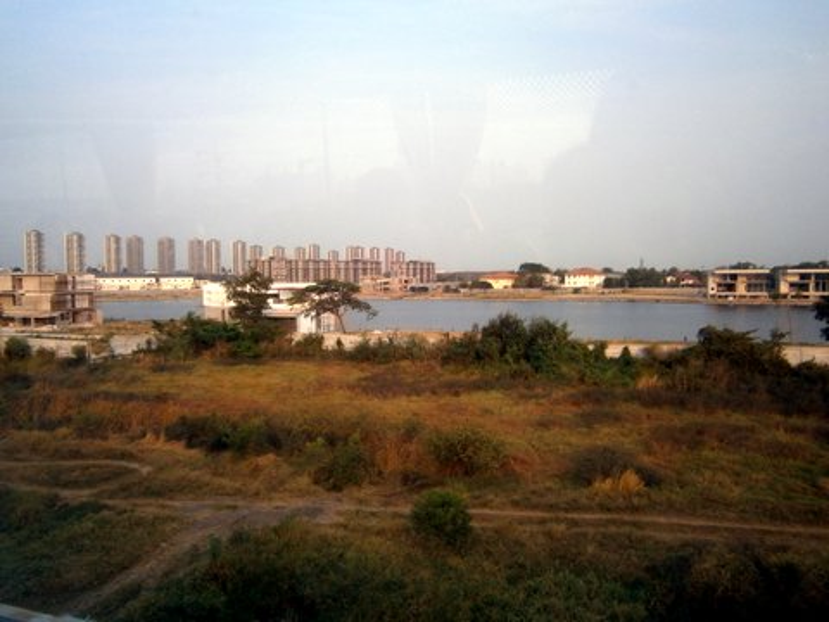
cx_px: 414
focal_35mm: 26
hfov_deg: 67.3
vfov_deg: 53.1
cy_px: 311
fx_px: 623
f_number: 2.8
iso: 80
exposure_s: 1/500
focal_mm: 4.7
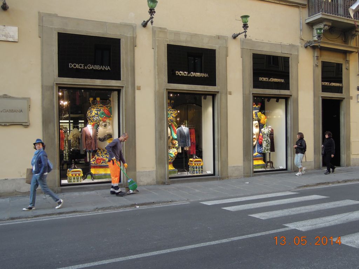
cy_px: 134
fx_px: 363
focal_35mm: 35
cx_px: 180
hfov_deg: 52.6
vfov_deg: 40.7
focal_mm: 6.3
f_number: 3.2
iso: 160
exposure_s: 1/80
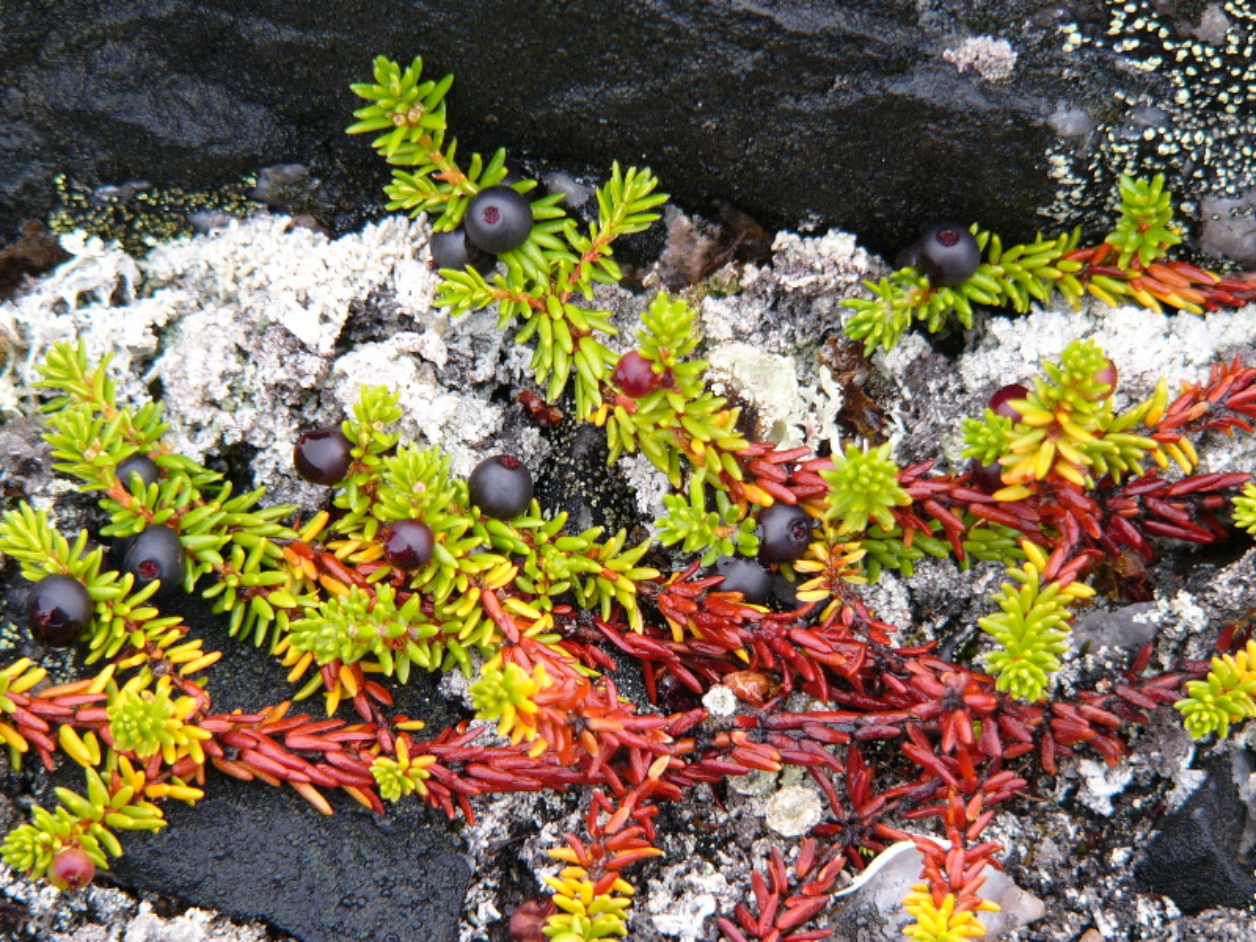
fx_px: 5733
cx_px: 628
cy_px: 471
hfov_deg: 12.5
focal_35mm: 158
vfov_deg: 9.4
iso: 75
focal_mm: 26.3
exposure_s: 1/60
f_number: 2.8
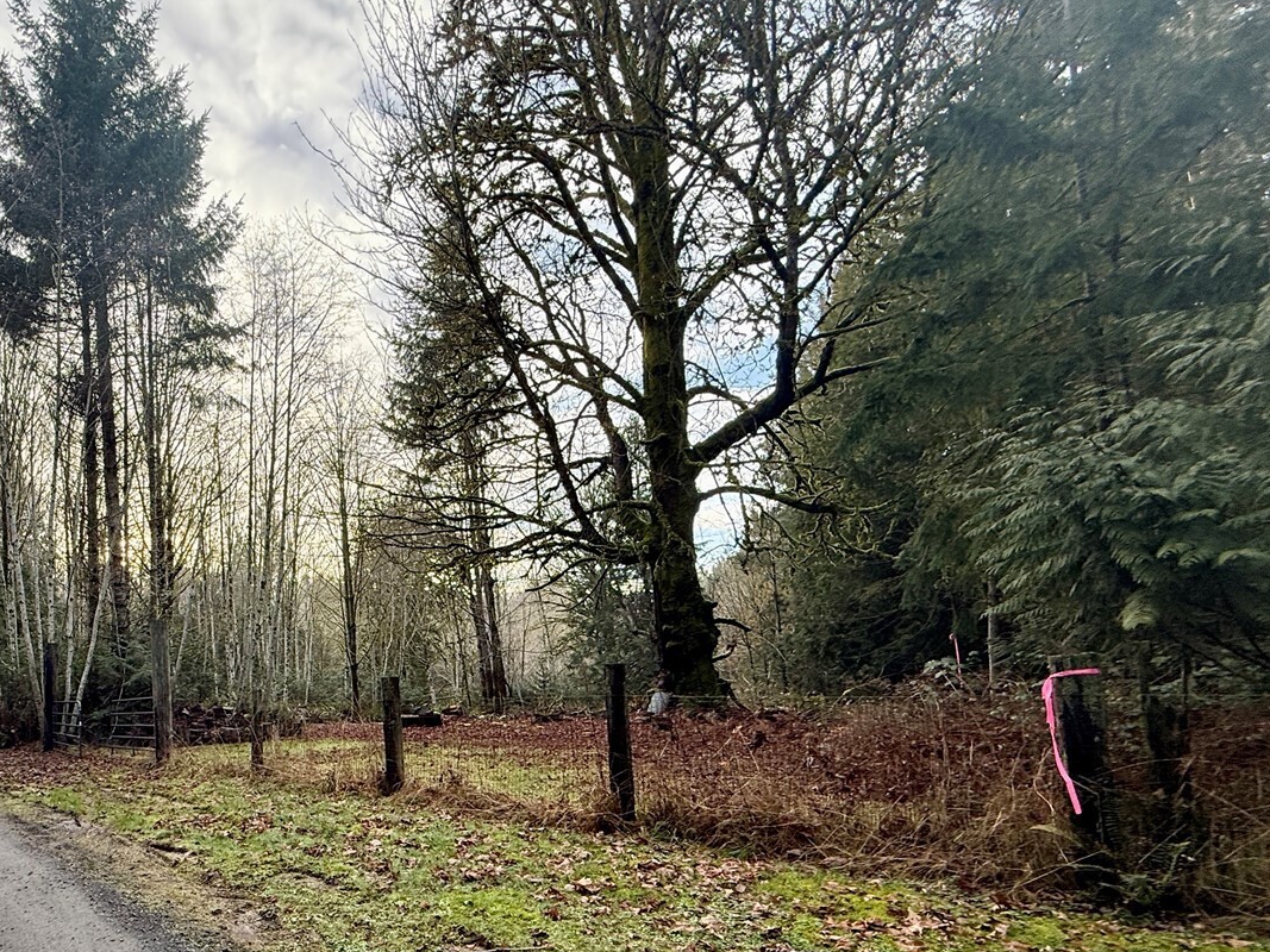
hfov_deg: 73.5
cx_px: 320
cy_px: 668
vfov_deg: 61.2
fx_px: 770
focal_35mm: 21
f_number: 2.2
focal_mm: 2.22
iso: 64
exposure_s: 1/228
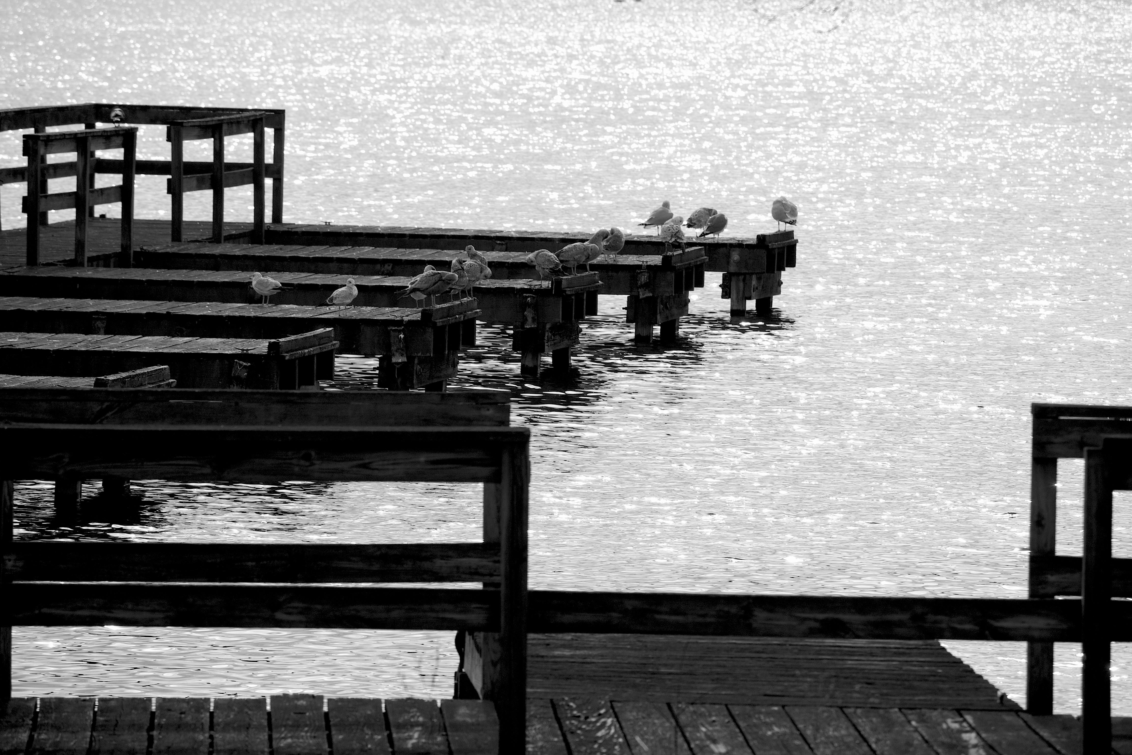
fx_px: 8489
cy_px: 378
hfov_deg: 7.6
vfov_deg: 5.1
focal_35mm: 270
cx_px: 566
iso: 100
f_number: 10
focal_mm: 180
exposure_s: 1/200
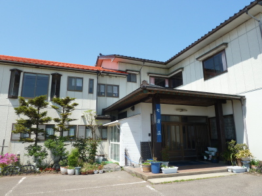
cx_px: 131
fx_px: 189
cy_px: 98
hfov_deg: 69.4
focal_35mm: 25
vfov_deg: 54.9
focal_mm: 4.1
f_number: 4
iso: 80
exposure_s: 1/400
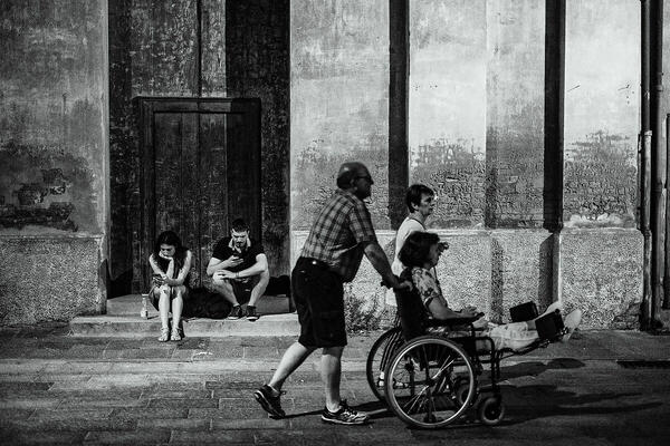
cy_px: 223
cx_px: 335
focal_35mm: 53
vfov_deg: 25.5
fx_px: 986
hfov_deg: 37.5
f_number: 1.4
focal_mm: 35
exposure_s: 1/250
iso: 5000
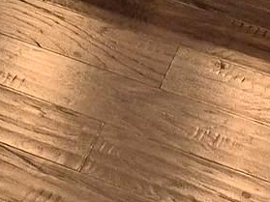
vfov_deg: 7.2
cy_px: -515
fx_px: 1318
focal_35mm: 169
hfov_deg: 11.3
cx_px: -128
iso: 125
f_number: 1.8
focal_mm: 5.4
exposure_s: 1/120
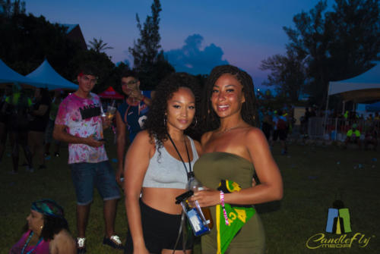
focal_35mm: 42
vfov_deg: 32.0
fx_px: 444
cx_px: 190
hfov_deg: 46.3
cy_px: 127
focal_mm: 28
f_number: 4.5
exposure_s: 1/60
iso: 200
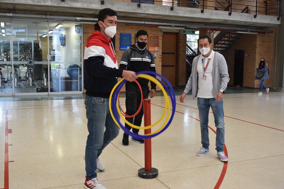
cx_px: 142
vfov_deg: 34.2
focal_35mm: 39
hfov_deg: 49.6
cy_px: 94
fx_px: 308
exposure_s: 1/125
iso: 800
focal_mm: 26
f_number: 5.6
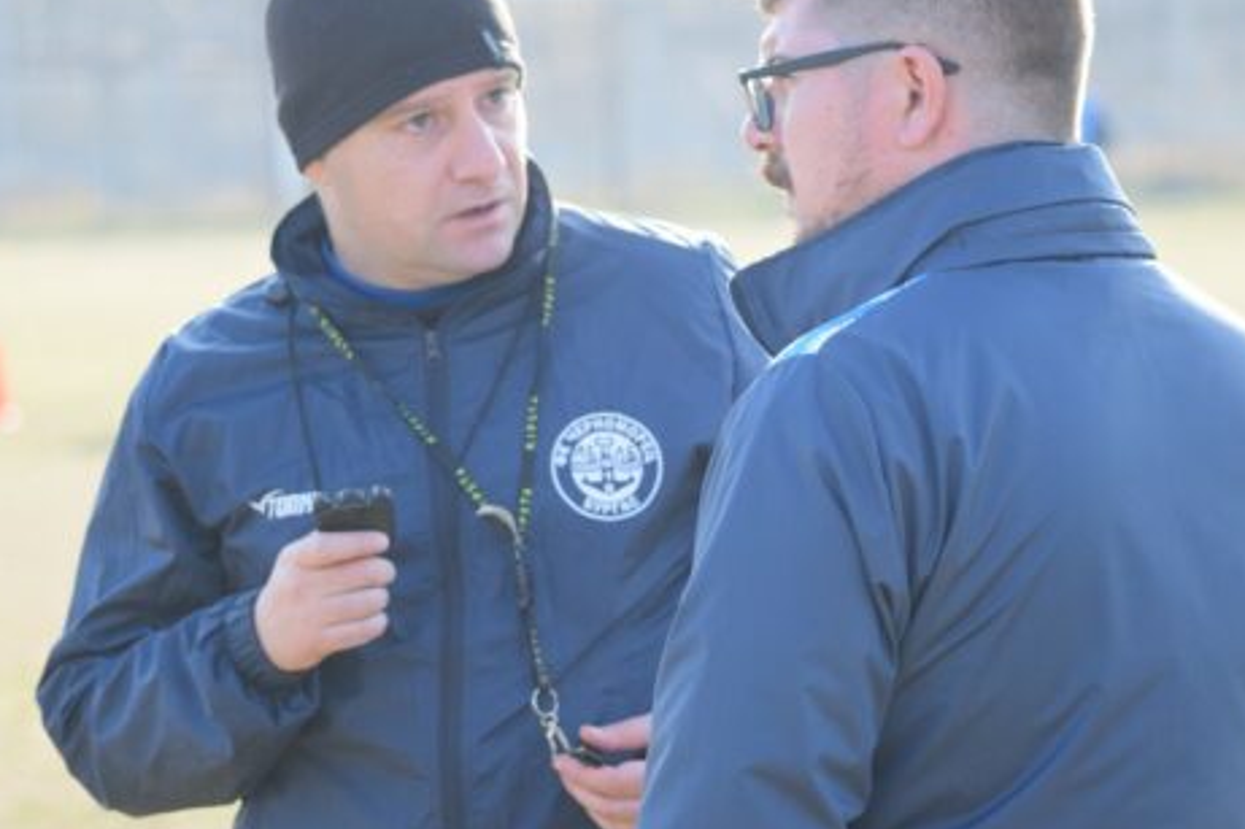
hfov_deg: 10.2
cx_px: 567
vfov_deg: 6.8
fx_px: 6948
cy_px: 408
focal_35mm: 201
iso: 800
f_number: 4.5
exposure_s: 1/800
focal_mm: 98
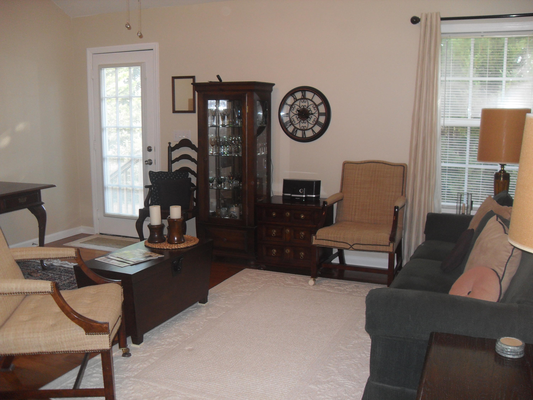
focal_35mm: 34
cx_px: 266
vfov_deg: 41.8
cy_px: 200
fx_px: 524
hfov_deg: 54.0
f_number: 2.8
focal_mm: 6.3
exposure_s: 1/45
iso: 120
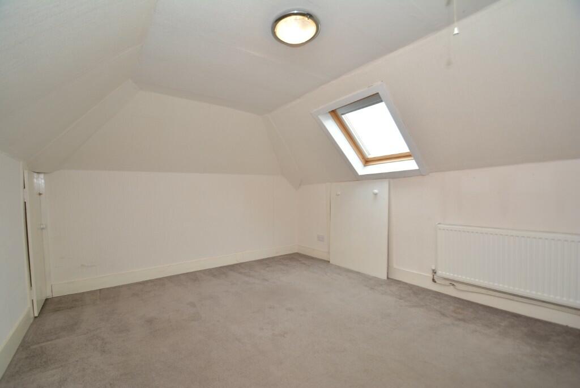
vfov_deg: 77.4
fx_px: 242
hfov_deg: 100.4
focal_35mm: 15
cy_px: 194
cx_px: 290
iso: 100
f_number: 5
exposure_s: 1/15
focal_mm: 10
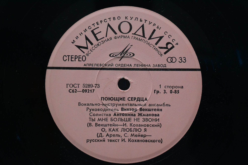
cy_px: 82
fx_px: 568
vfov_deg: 16.6
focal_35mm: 82
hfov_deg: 24.6
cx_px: 124
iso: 1600
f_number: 7.1
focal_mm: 55
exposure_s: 1/160
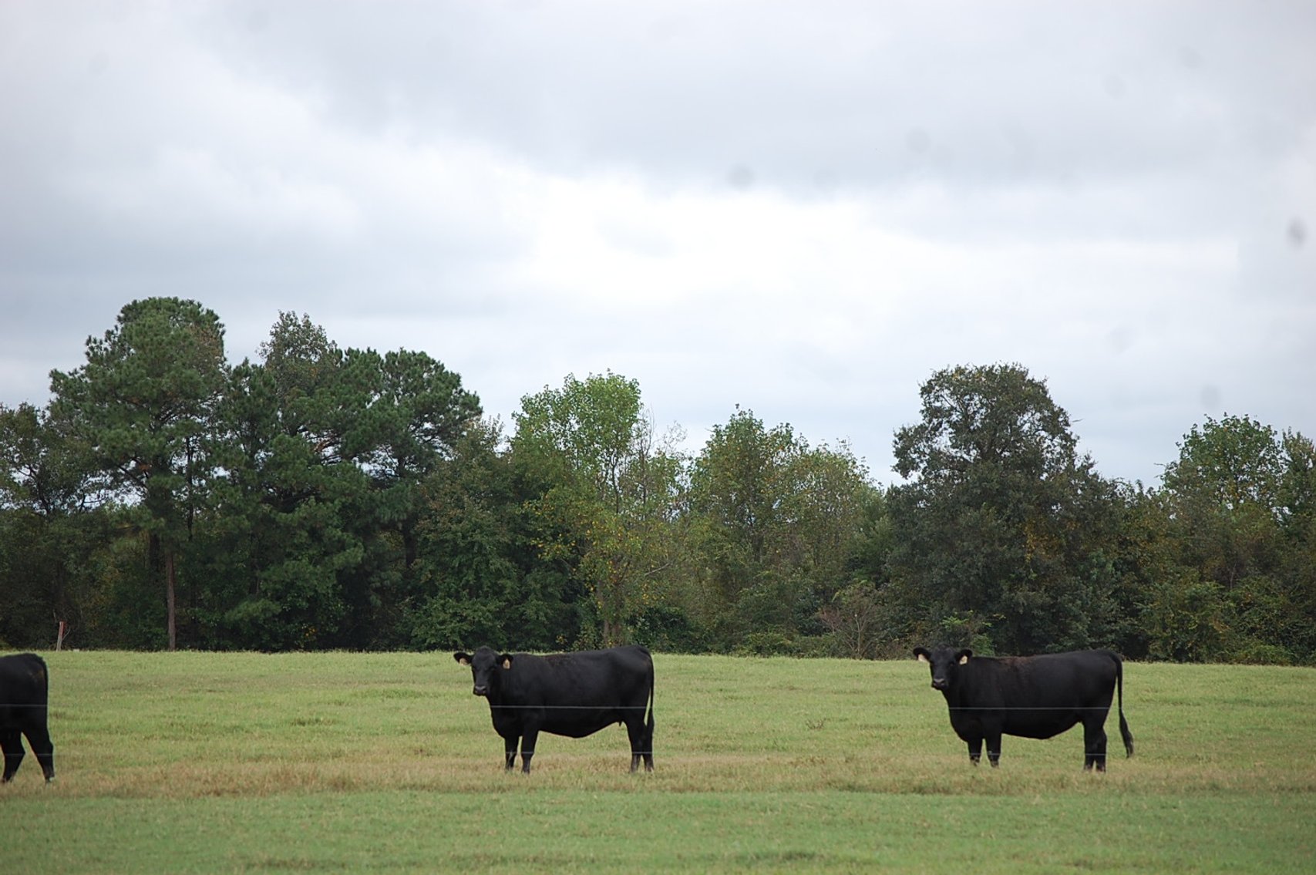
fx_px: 5588
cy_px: 438
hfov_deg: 13.4
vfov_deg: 9.0
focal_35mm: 153
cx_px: 658
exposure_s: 1/500
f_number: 5.6
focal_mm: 102
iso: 250
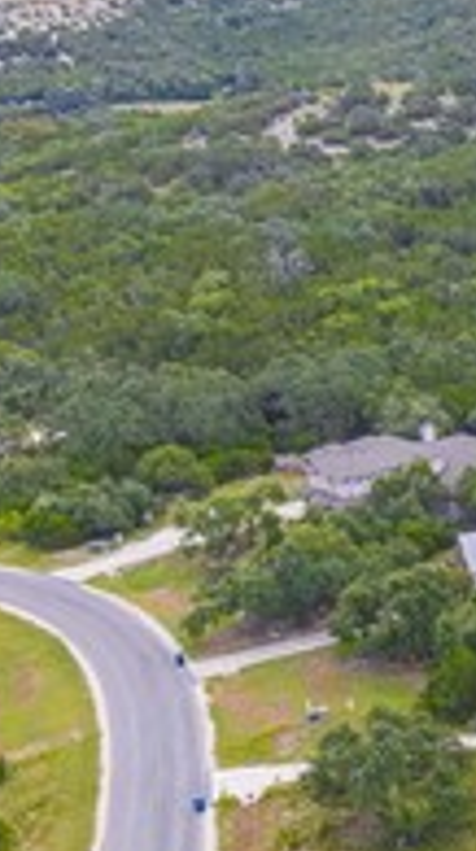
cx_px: 1118
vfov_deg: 24.3
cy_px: 707
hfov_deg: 11.6
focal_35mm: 86
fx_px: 1939
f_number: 2.8
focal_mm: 4.5
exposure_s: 1/250
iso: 100
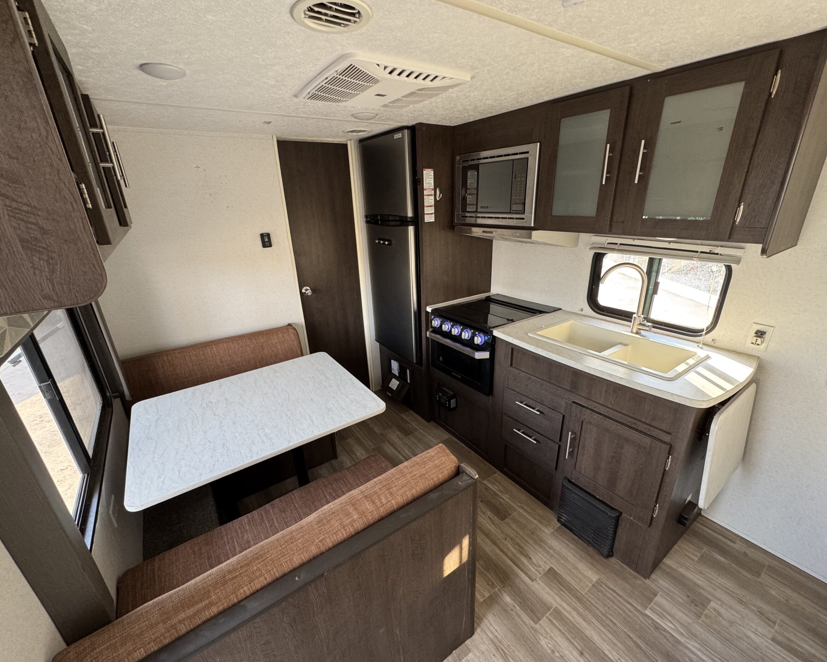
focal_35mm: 15
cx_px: 419
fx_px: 367
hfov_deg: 96.8
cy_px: 339
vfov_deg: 84.0
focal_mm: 2.22
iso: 200
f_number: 2.2
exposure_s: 1/99
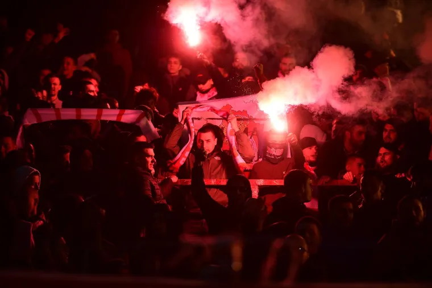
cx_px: 216
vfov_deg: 6.9
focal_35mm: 200
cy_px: 144
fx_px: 2399
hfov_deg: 10.3
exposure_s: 1/1250
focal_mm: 200
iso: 500
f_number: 3.2
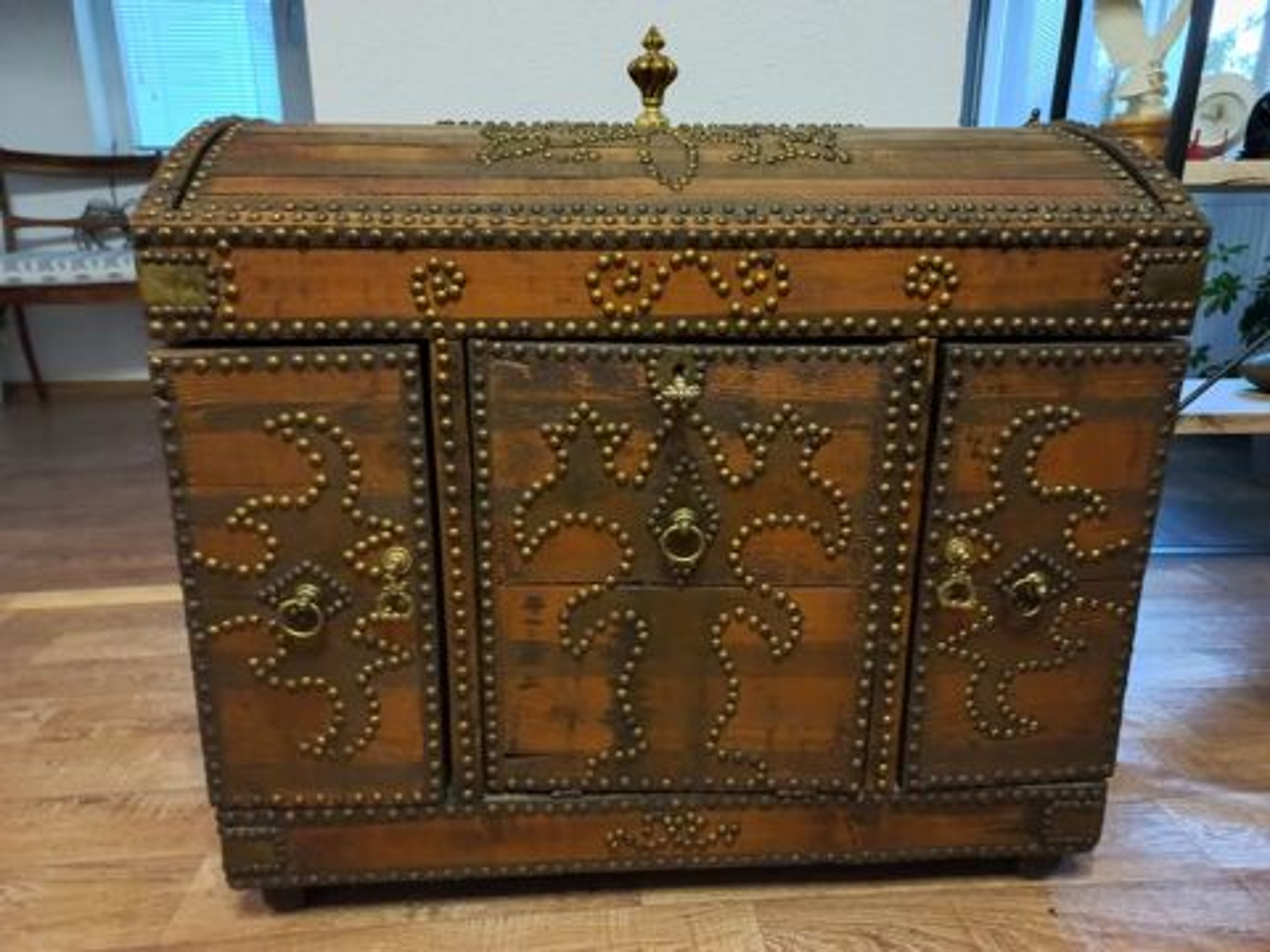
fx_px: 917
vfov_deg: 54.9
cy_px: 476
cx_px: 635
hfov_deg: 69.4
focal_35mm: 25
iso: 500
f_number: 1.8
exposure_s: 1/25
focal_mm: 4.6
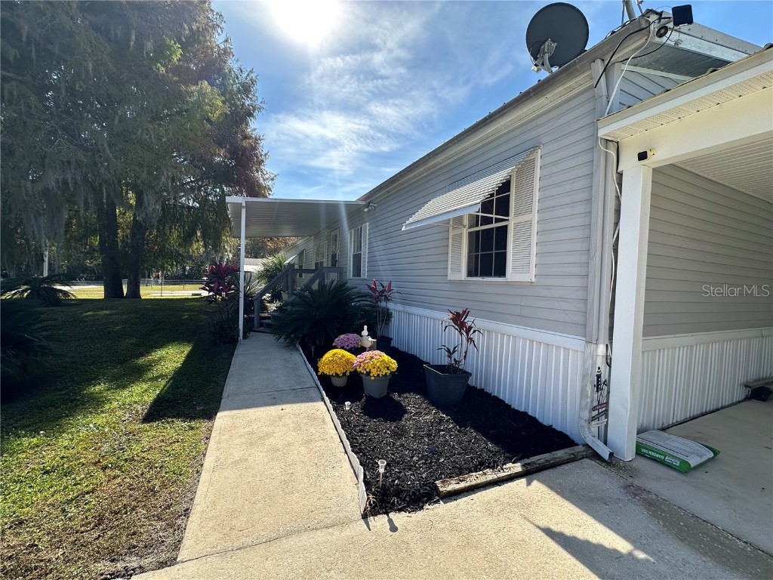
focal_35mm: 14
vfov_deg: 85.7
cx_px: 386
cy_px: 290
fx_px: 313
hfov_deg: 102.1
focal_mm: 2.22
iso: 50
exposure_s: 1/1014
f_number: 2.2
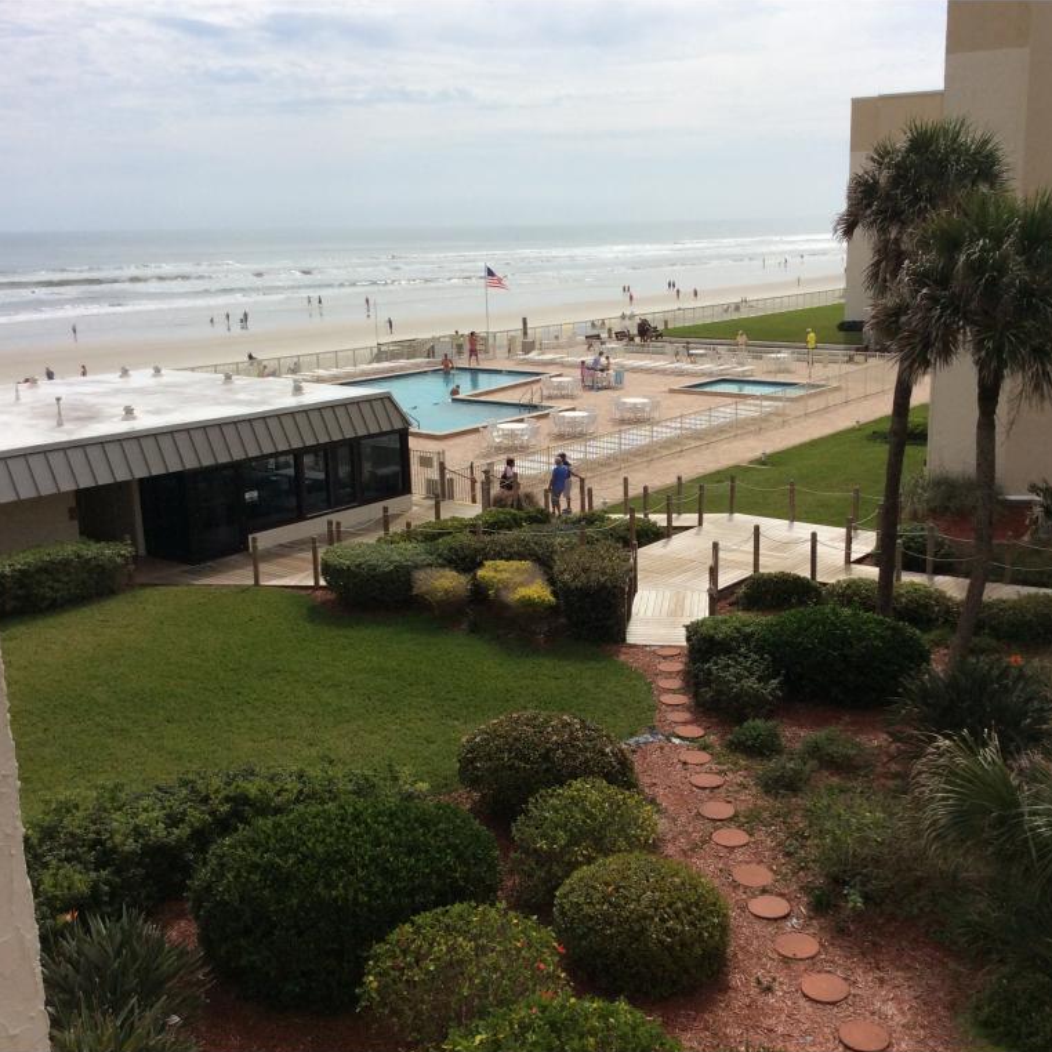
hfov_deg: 43.8
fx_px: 1307
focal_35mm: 38
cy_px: 527
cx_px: 585
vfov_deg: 43.9
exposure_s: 1/3584
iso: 32
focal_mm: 3.3
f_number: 2.4
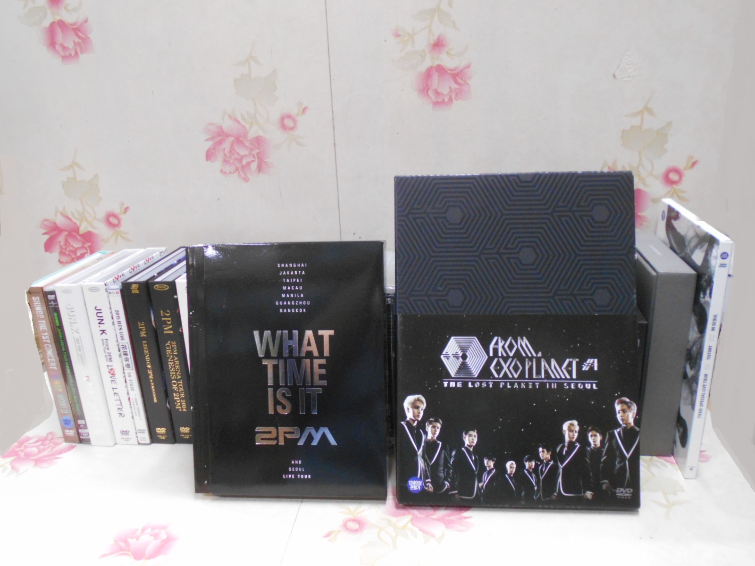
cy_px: 283
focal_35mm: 30
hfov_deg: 60.0
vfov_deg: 46.8
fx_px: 654
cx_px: 378
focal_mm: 5.1
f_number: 3.4
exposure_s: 1/30
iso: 400
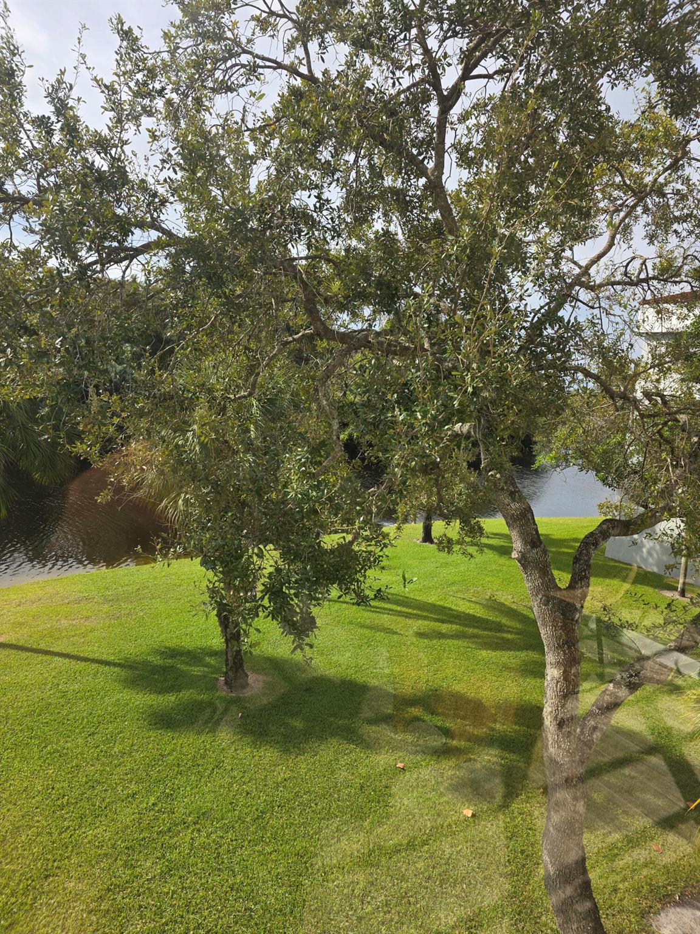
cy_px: 467
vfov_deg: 73.9
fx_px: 620
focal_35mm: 23
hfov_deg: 58.9
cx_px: 350
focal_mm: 6.3
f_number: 1.7
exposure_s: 1/3134
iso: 80
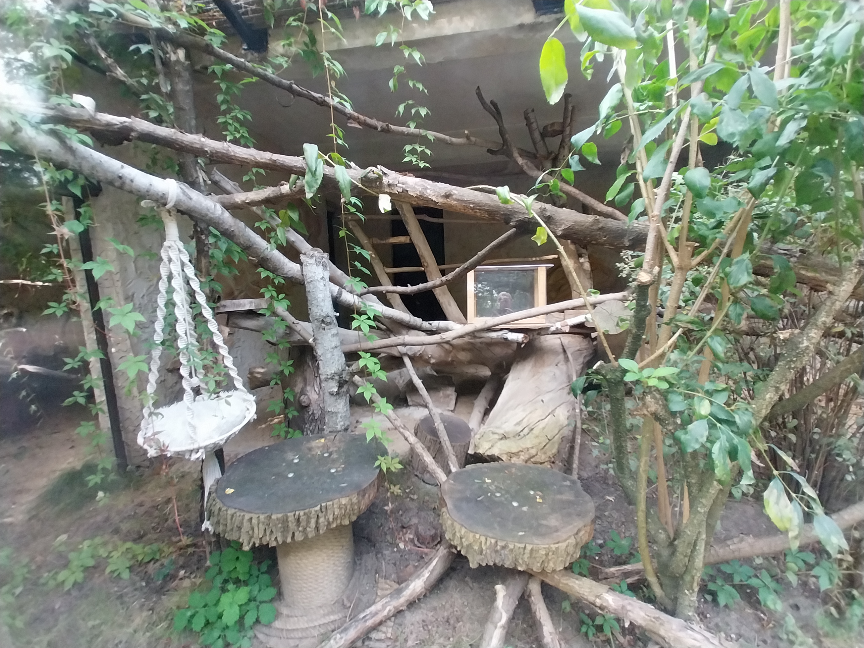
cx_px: 432
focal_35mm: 13
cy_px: 324
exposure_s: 1/50.1
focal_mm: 1.13
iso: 200
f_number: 2.2
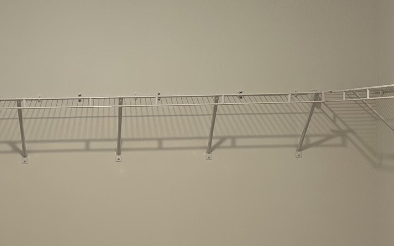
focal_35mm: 73
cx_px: 123
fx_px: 784
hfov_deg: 28.0
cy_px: 171
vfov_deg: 17.8
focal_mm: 6.86
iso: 125
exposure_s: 1/60
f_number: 1.78
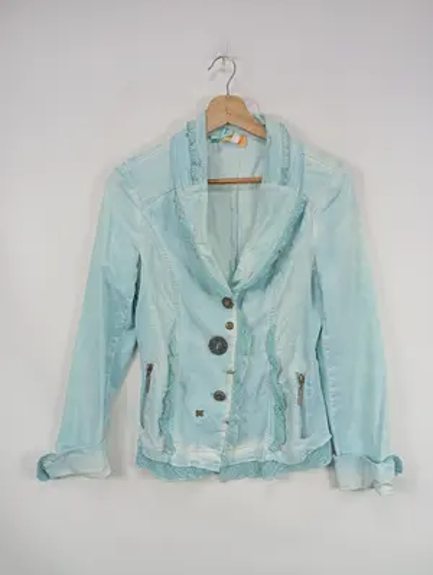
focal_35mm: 28
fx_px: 465
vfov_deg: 63.4
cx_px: 216
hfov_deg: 49.9
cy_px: 288
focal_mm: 4.22
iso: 82
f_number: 1.8
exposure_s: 1/100
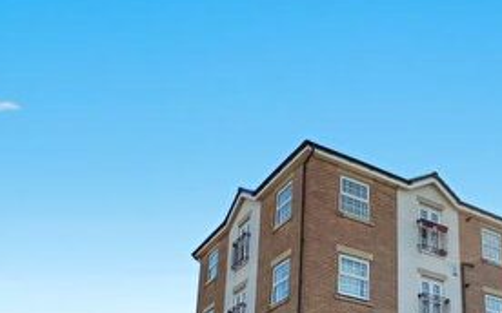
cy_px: 278
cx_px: 346
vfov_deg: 34.3
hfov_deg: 53.9
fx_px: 478
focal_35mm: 35
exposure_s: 1/1783
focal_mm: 1.57
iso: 32
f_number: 1.8
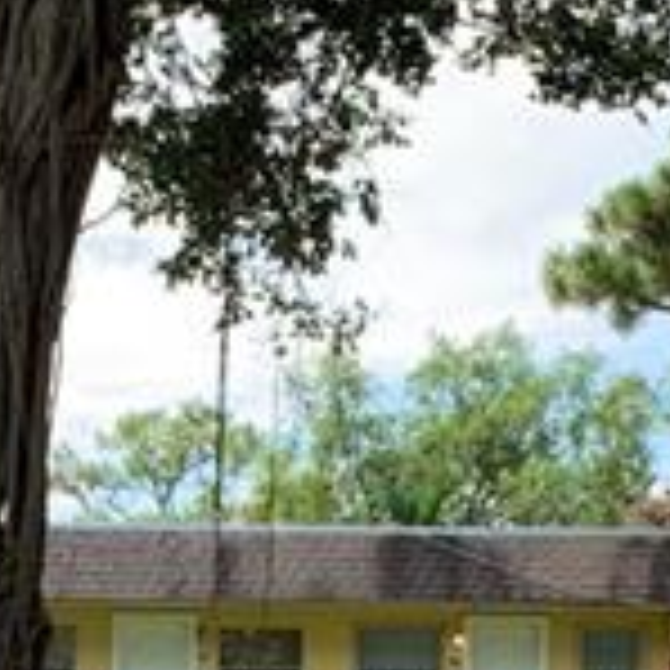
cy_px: 935
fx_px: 2693
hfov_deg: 14.2
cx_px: 292
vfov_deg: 13.5
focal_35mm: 123
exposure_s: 1/523
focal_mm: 4.25
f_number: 1.8
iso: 25
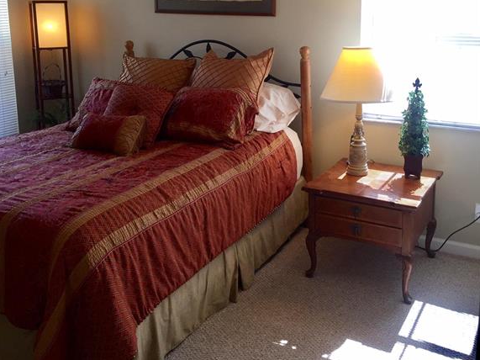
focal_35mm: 39
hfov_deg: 47.9
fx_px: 541
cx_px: 240
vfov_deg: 36.2
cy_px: 107
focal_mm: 4.15
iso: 32
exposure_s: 1/40
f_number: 2.2
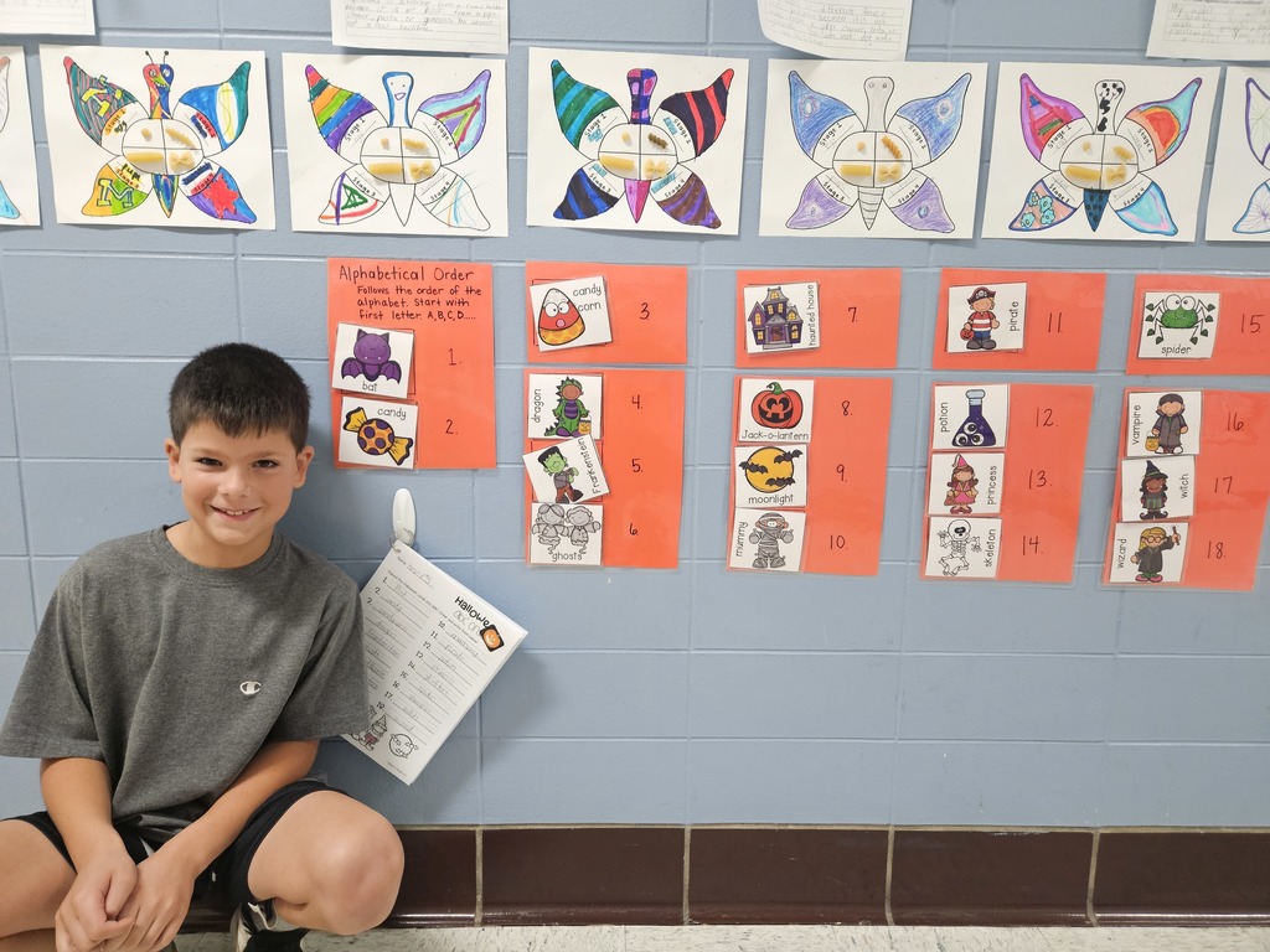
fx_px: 844
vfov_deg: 58.9
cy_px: 476
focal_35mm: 23
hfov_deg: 73.9
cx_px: 635
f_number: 1.8
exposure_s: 1/120
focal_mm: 5.4
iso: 1000
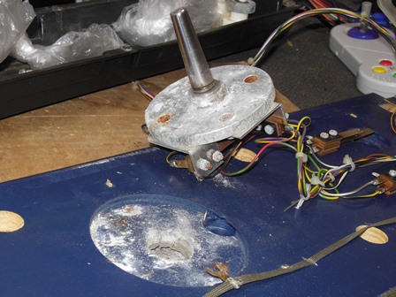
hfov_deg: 33.8
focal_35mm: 57
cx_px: 198
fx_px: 652
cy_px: 148
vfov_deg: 25.7
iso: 200
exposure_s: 1/60
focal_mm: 10.2
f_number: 4.1
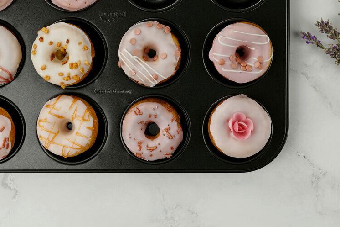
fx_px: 1114
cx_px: 163
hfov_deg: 17.4
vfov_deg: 11.6
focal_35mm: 118
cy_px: 42
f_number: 13
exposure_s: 1/125
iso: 100
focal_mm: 55
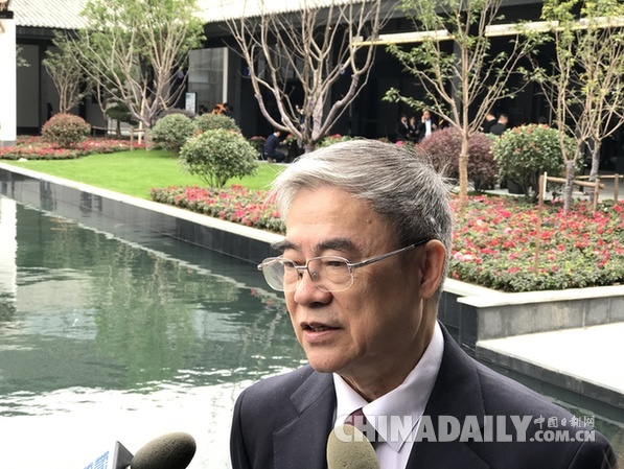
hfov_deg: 33.7
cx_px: 312
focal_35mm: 57
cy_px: 234
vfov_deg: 25.7
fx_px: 1029
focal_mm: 6.6
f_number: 2.8
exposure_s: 1/90
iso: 20
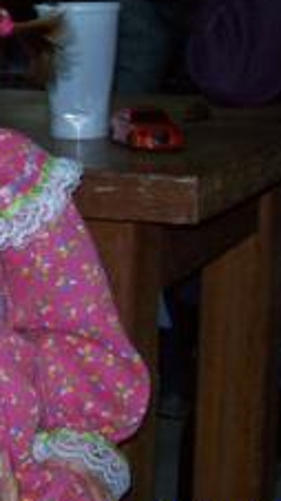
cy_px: 109
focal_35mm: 111
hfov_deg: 10.3
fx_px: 1471
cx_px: -235
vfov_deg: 19.1
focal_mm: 6
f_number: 2.7
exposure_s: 1/64
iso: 80
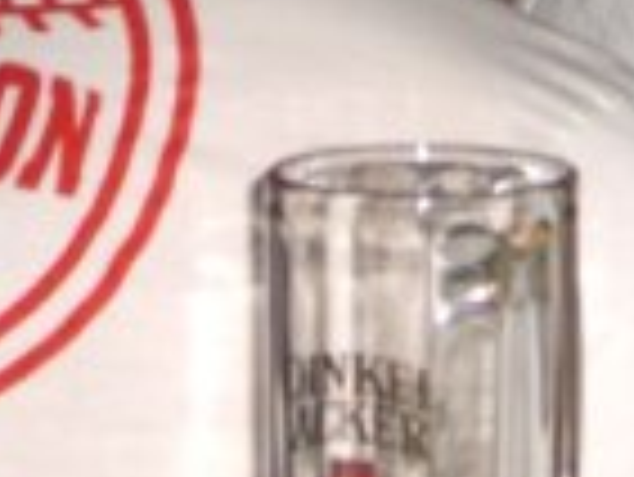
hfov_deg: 6.8
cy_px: -238
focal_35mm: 290
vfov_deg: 5.1
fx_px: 5316
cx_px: 513
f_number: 4
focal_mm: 14.2
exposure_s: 1/60
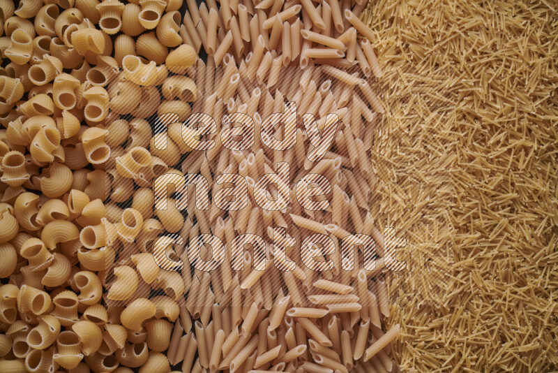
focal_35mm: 50
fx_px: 775
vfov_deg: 27.0
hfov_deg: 39.6
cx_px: 279
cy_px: 186
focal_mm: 50
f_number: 8
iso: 160
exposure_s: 1/100
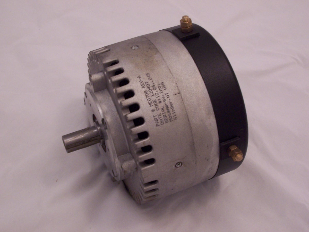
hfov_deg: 34.3
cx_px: 154
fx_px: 500
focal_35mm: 56
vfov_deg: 26.1
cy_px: 116
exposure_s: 1/10
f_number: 3.2
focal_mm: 9.3
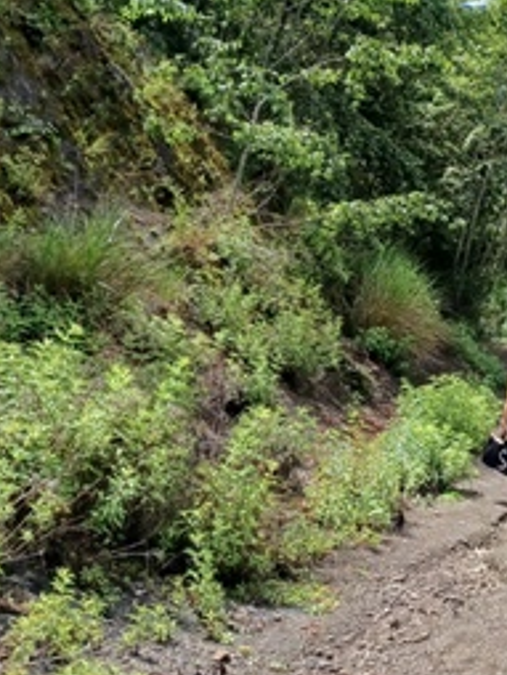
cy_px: 231
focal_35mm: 59
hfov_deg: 23.7
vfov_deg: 32.4
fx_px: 1150
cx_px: 515
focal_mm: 4.6
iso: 32
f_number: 1.8
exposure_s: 1/432
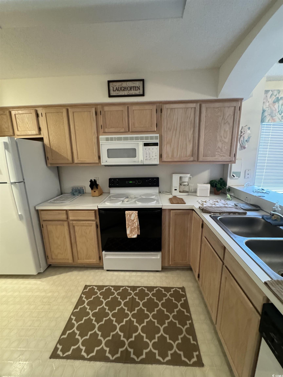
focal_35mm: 14
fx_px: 153
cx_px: 142
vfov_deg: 102.1
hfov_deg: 85.7
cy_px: 188
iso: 800
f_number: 2.2
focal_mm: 2.22
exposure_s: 1/60
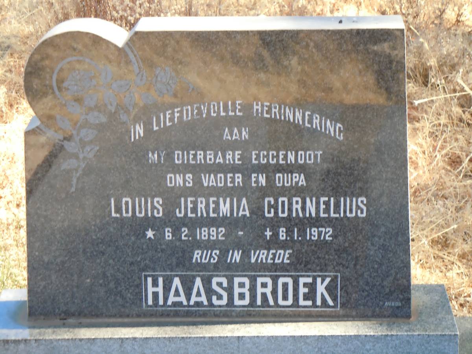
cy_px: 177
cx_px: 236
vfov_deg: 12.8
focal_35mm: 116
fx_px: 1582
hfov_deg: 17.0
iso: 200
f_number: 4.6
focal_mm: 20.9
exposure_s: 1/100
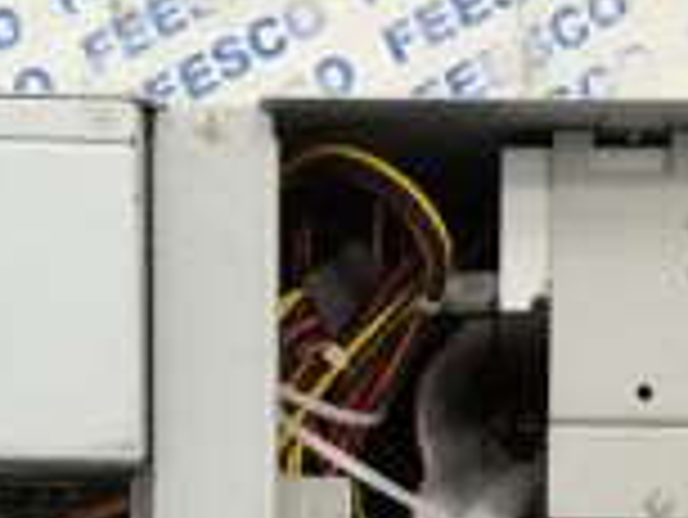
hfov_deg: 26.5
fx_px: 1452
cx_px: 445
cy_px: 653
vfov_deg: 18.9
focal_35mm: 73
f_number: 1.8
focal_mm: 5.58
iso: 640
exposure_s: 1/25
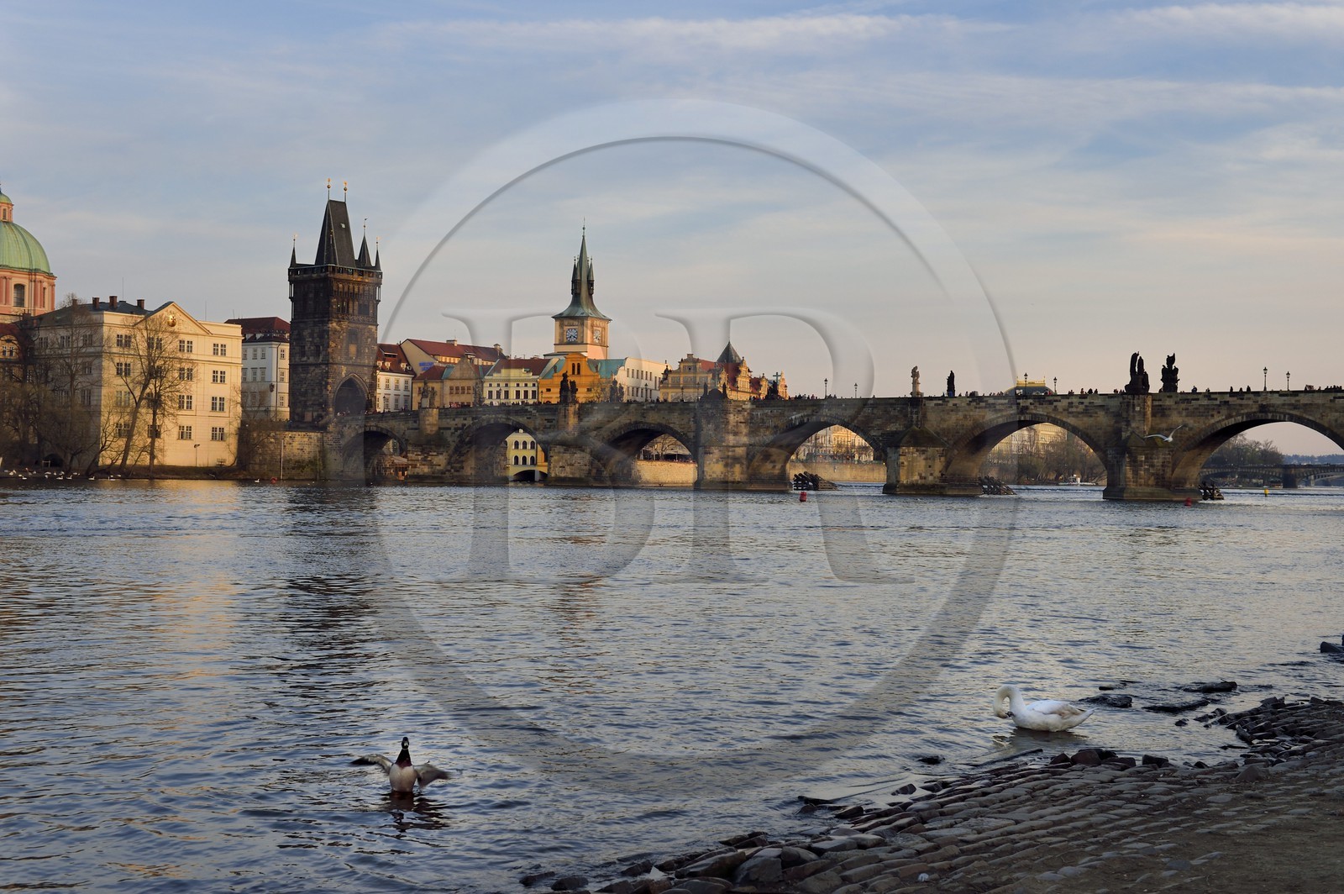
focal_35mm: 48
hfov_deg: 41.1
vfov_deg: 28.0
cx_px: 672
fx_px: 1790
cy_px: 447
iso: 200
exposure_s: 1/100
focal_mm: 48
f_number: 8
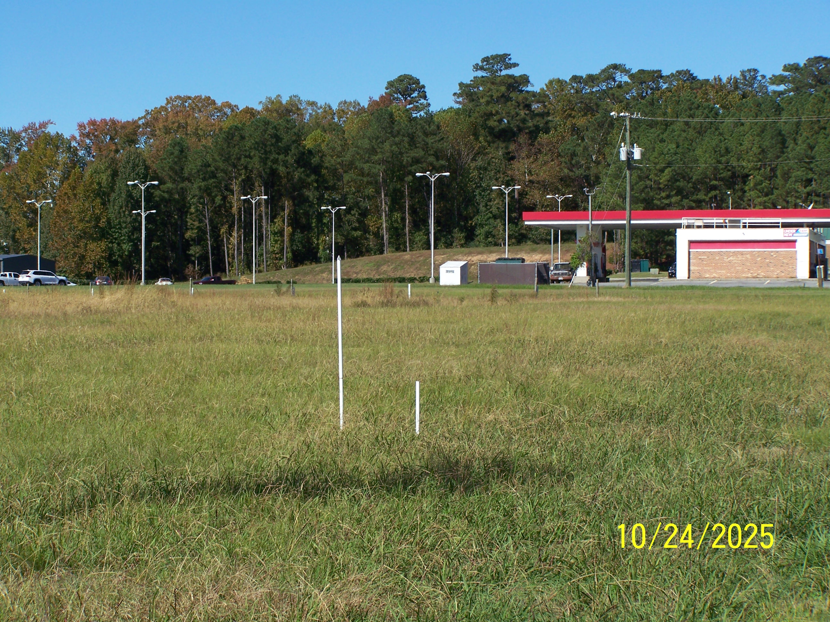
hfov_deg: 20.9
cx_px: 415
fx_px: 2254
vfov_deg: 15.7
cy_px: 311
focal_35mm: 94
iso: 64
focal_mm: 15.6
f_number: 4.5
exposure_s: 1/400
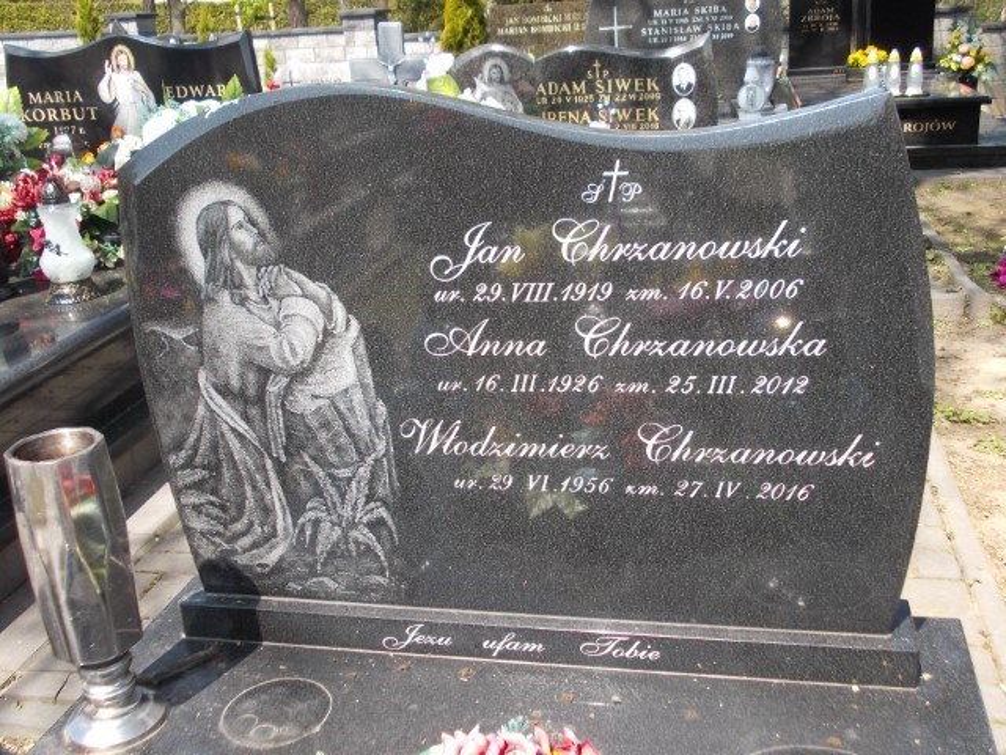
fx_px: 1104
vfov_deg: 37.7
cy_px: 378
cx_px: 503
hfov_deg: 49.0
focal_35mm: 38
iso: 80
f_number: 3.1
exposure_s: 1/320
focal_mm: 5.3
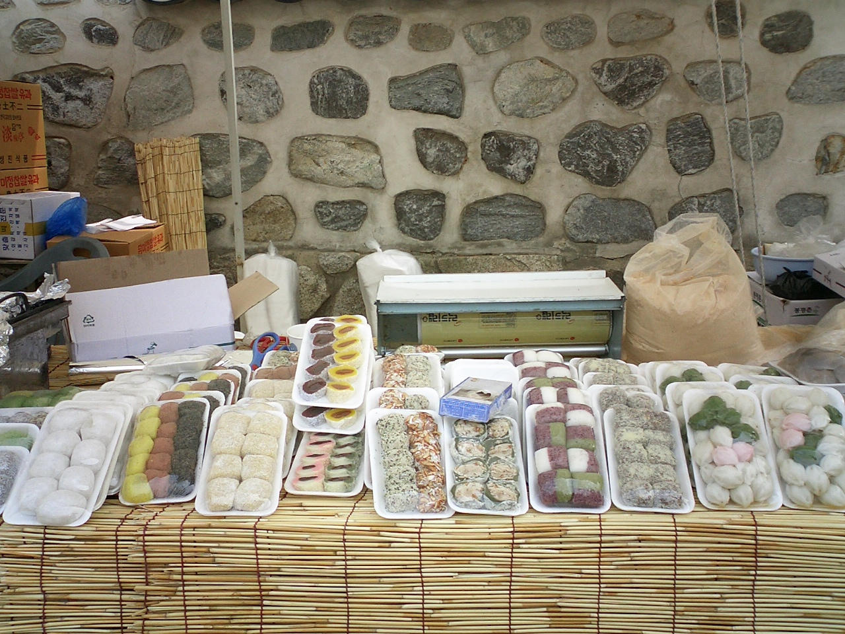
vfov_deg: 38.7
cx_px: 422
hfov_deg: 50.1
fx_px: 903
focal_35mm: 37
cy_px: 317
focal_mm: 5.6
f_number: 3.5
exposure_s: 1/400
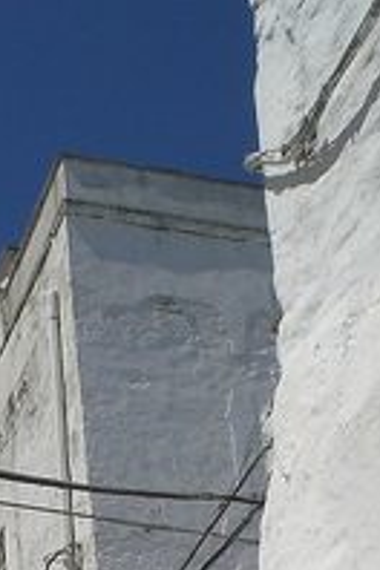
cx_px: -9
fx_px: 1900
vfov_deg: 16.2
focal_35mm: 120
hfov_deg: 11.3
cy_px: 723
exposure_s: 1/1250
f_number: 4.4
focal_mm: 6.3
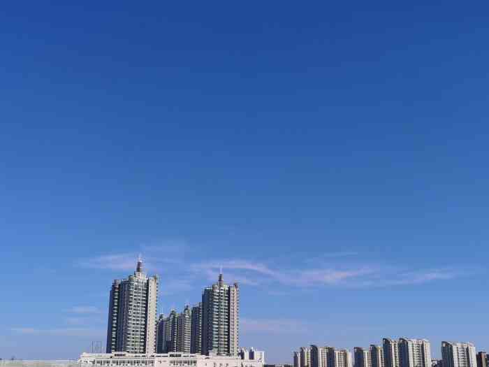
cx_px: 244
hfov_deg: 40.4
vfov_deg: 30.9
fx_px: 664
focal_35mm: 47
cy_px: 184
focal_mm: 5.58
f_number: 1.8
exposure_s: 1/10000
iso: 50
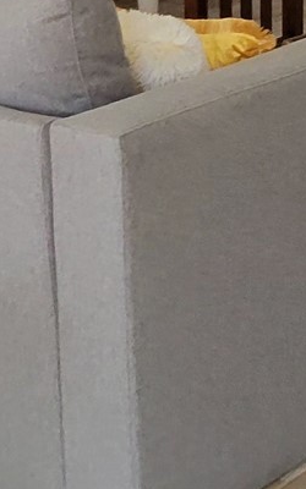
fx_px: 1881
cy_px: -408
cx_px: 155
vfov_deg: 13.3
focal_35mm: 141
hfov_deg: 9.3
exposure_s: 1/120
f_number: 1.8
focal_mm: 5.4
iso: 160
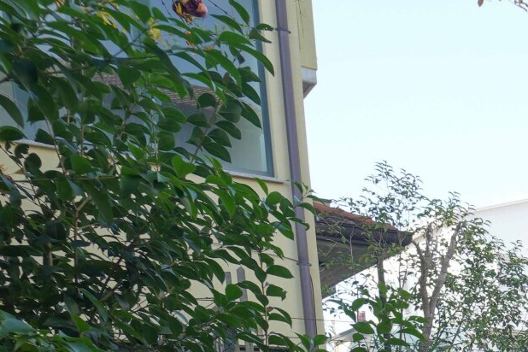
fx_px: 851
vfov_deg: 19.6
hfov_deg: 21.4
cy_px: 559
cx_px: 967
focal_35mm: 58
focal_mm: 14
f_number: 5
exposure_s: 1/100
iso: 100
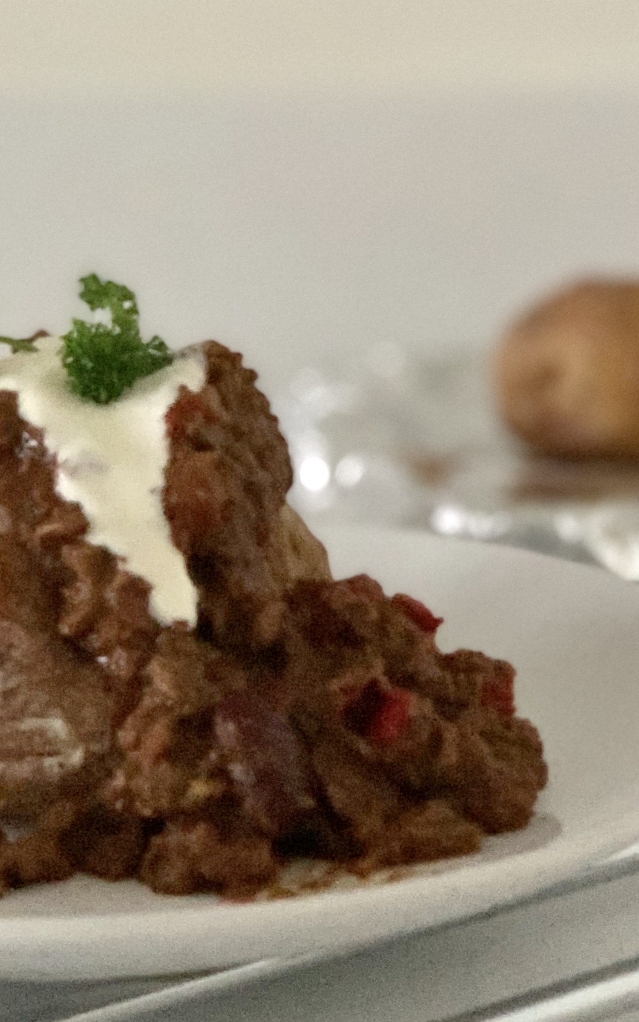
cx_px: 384
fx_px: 2759
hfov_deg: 13.2
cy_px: 367
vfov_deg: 20.9
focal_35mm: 99
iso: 1000
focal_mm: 6
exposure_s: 1/30
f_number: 2.4
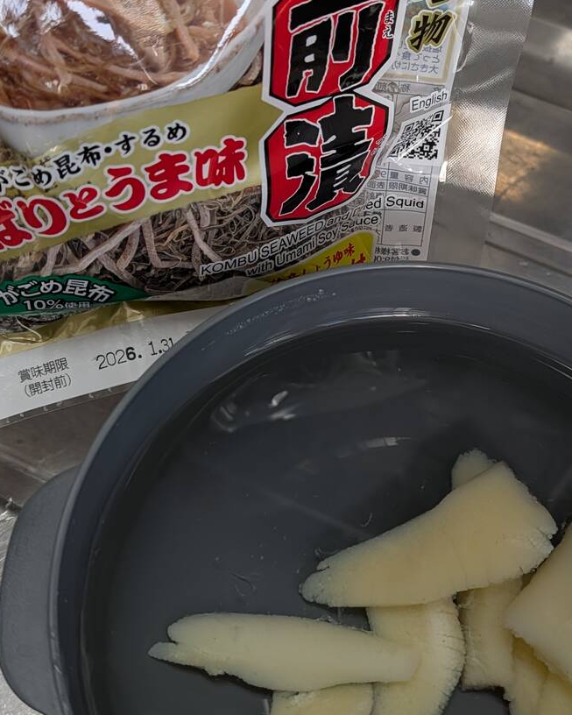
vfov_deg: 40.2
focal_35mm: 46
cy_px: 301
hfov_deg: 32.7
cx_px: 322
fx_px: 973
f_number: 1.68
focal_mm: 6.9
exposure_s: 1/229
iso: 109
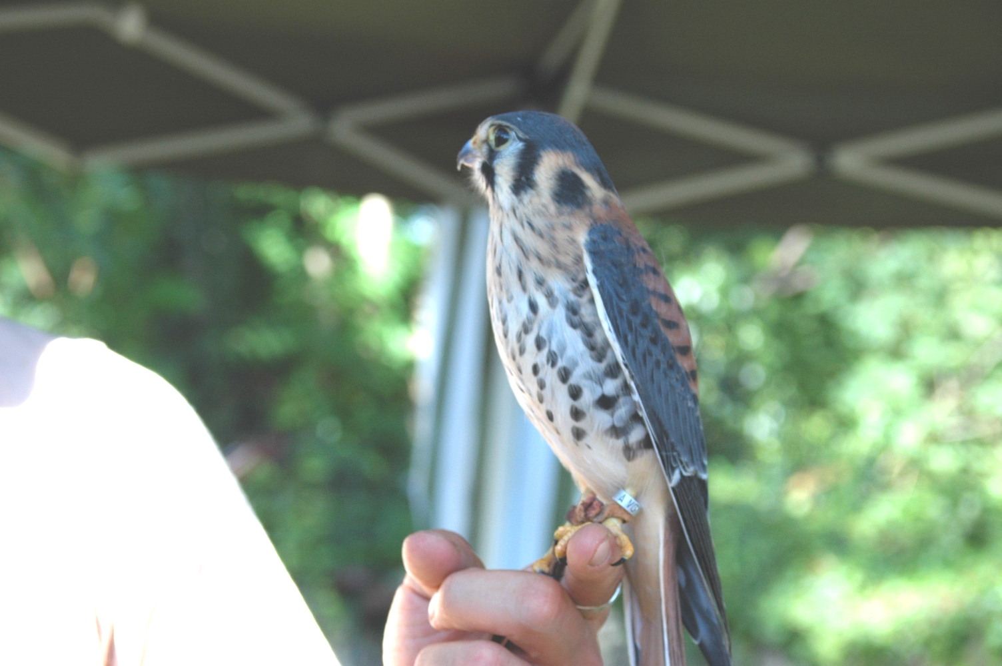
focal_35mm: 120
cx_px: 501
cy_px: 333
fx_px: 3337
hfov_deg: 17.1
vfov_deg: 11.4
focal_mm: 80
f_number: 9
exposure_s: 1/100
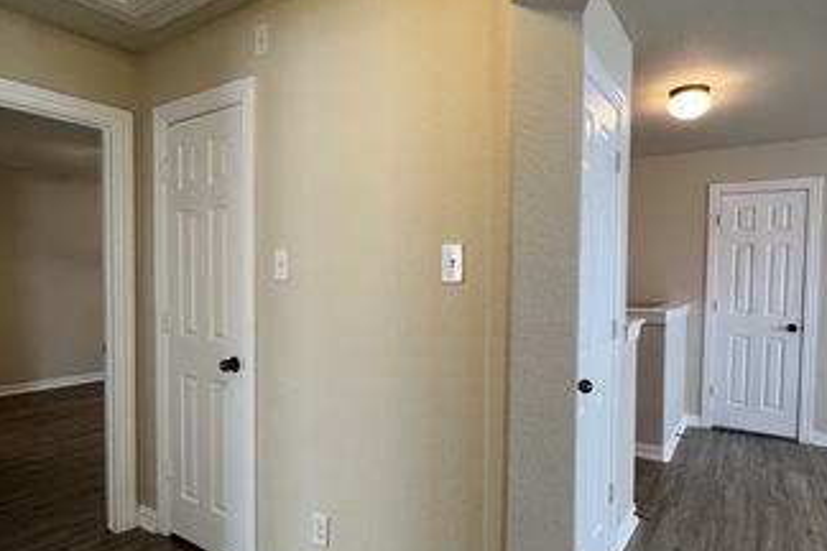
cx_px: 452
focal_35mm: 20
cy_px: 296
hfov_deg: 83.8
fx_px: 459
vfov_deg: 61.9
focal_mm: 1.57
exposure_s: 1/120
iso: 125
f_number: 1.8
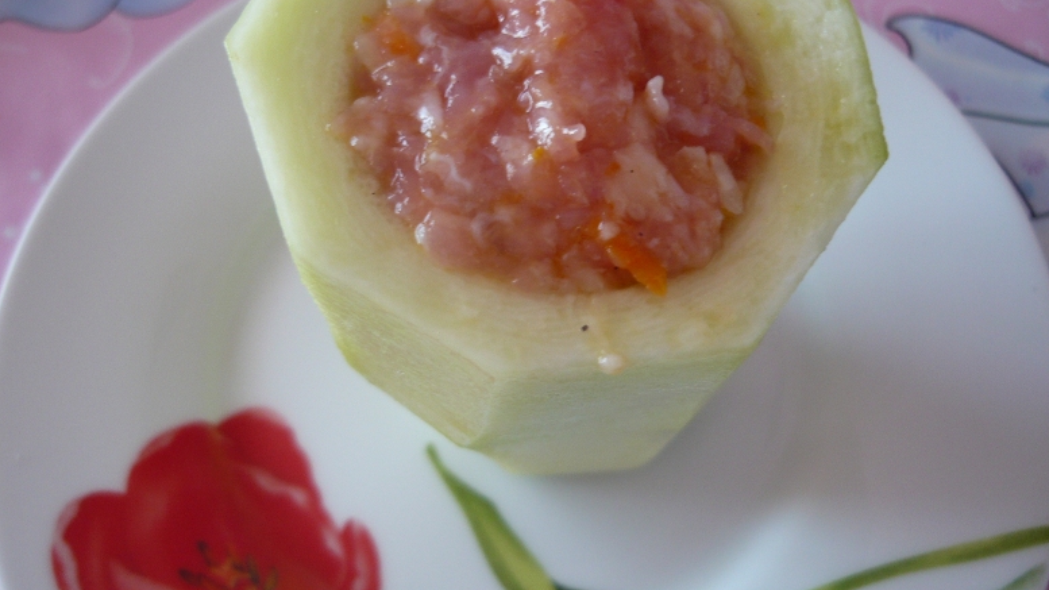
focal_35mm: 37
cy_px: 251
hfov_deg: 54.0
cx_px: 513
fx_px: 1029
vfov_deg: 31.9
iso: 100
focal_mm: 5.5
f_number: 2.8
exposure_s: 1/50
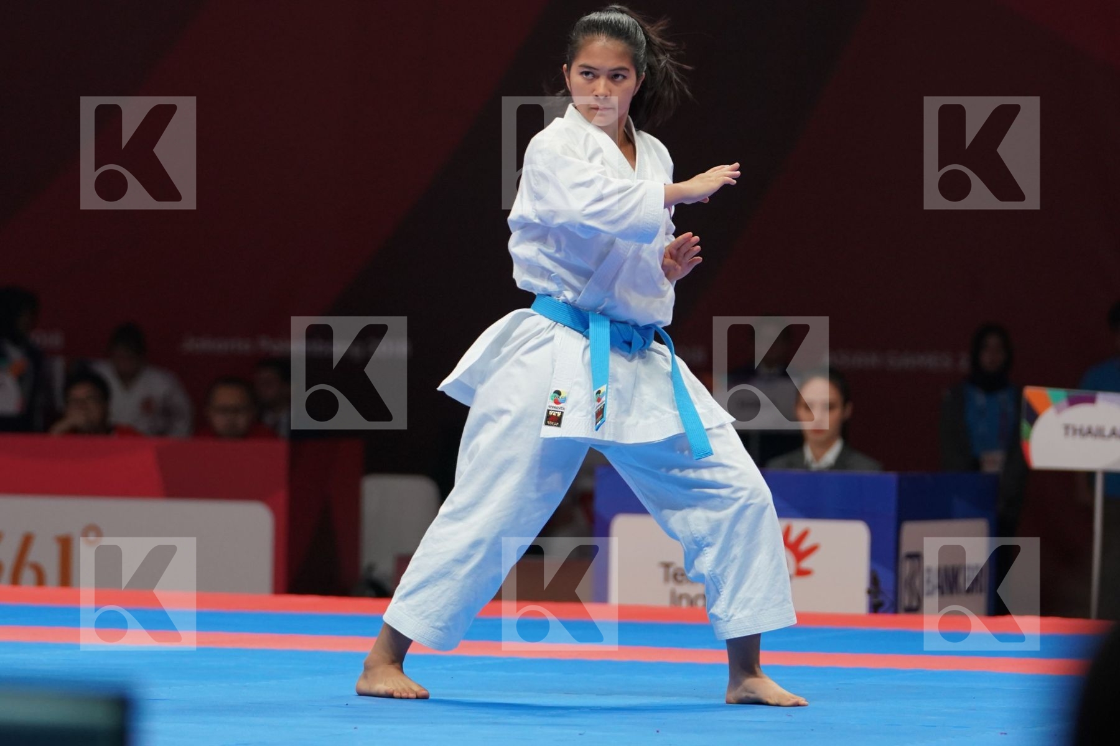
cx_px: 560
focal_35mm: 262
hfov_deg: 7.9
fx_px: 8150
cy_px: 373
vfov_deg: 5.2
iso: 1600
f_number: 4
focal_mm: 175
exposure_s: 1/500
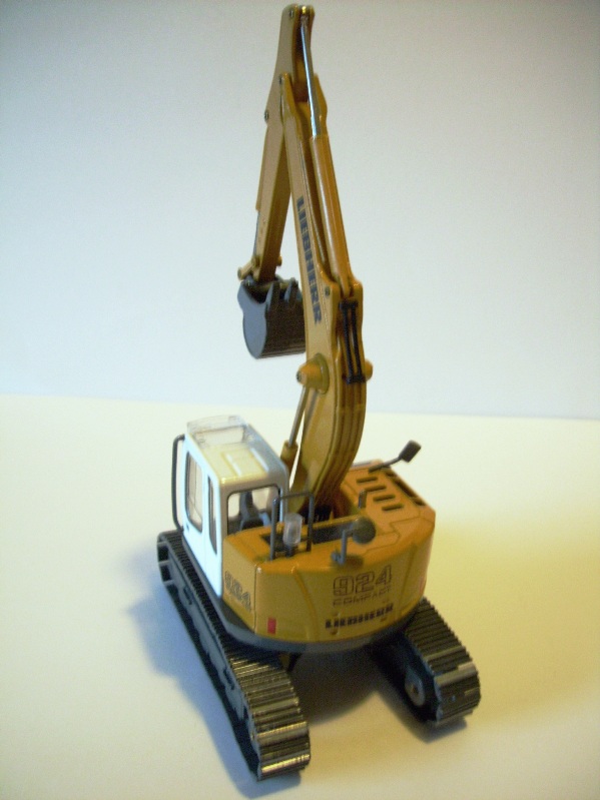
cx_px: 300
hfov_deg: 41.8
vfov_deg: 54.0
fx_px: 786
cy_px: 400
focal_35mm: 34
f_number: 2.9
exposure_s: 1/6
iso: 160
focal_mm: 5.7
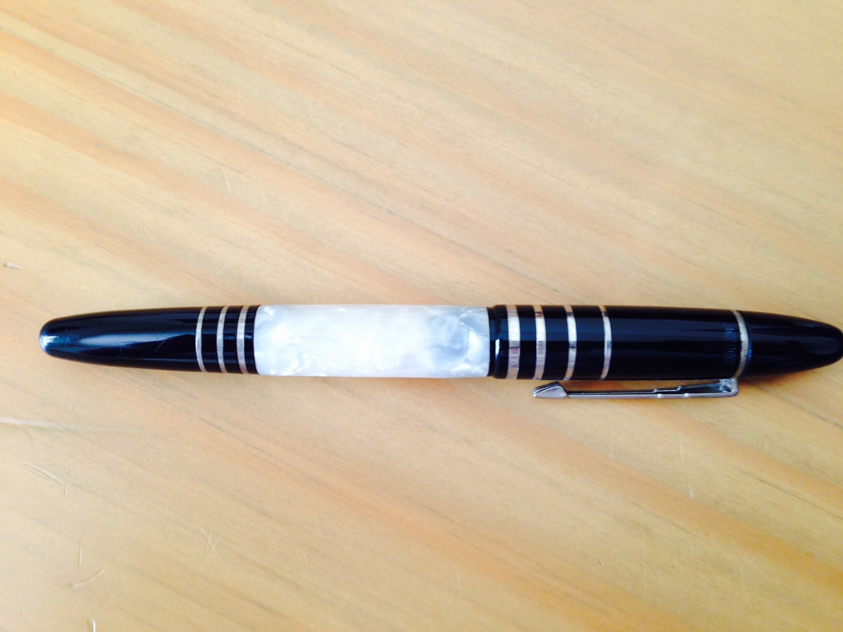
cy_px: 316
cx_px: 422
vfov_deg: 42.9
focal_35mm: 33
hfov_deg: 55.4
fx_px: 804
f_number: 2.4
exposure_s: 1/24
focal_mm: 4.12
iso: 50
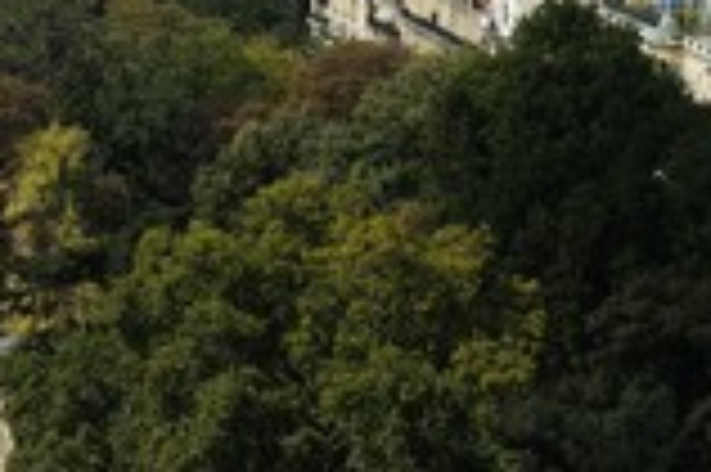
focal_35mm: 325
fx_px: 6412
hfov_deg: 6.3
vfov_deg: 4.2
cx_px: 40
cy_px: -153
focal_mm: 122
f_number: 13
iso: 200
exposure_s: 1/250
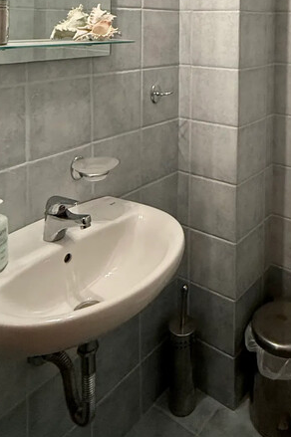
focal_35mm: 34
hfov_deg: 37.4
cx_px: 233
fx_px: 413
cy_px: 41
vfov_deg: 49.5
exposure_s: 1/100
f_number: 2.2
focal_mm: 2.22
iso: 320
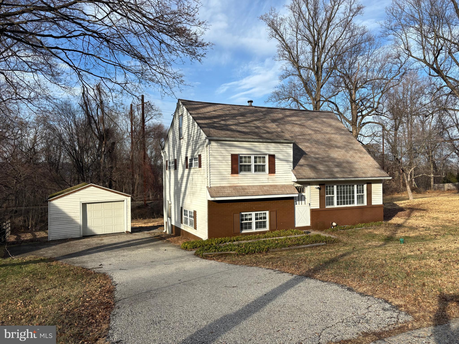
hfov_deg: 67.3
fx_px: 345
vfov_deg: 53.1
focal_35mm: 26
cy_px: 172
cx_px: 230
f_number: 1.6
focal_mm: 5.96
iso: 50
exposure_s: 1/1399
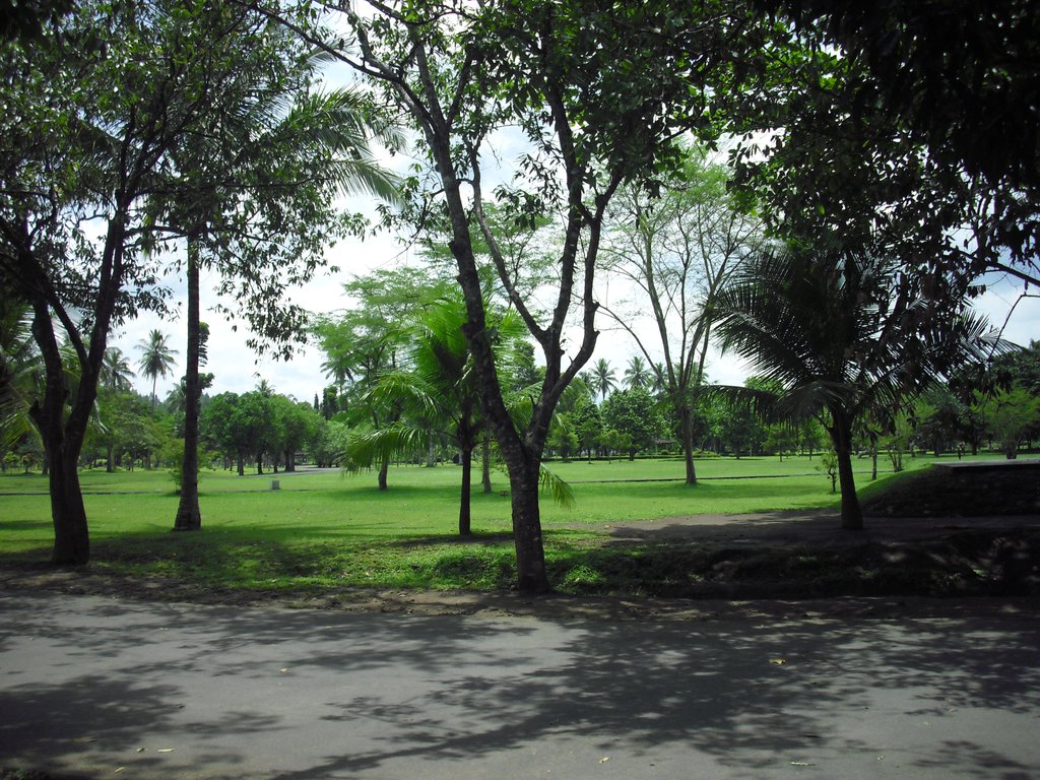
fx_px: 1142
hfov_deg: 49.0
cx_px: 520
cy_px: 390
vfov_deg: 37.7
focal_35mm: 38
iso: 100
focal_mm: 6.2
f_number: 8
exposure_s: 1/200
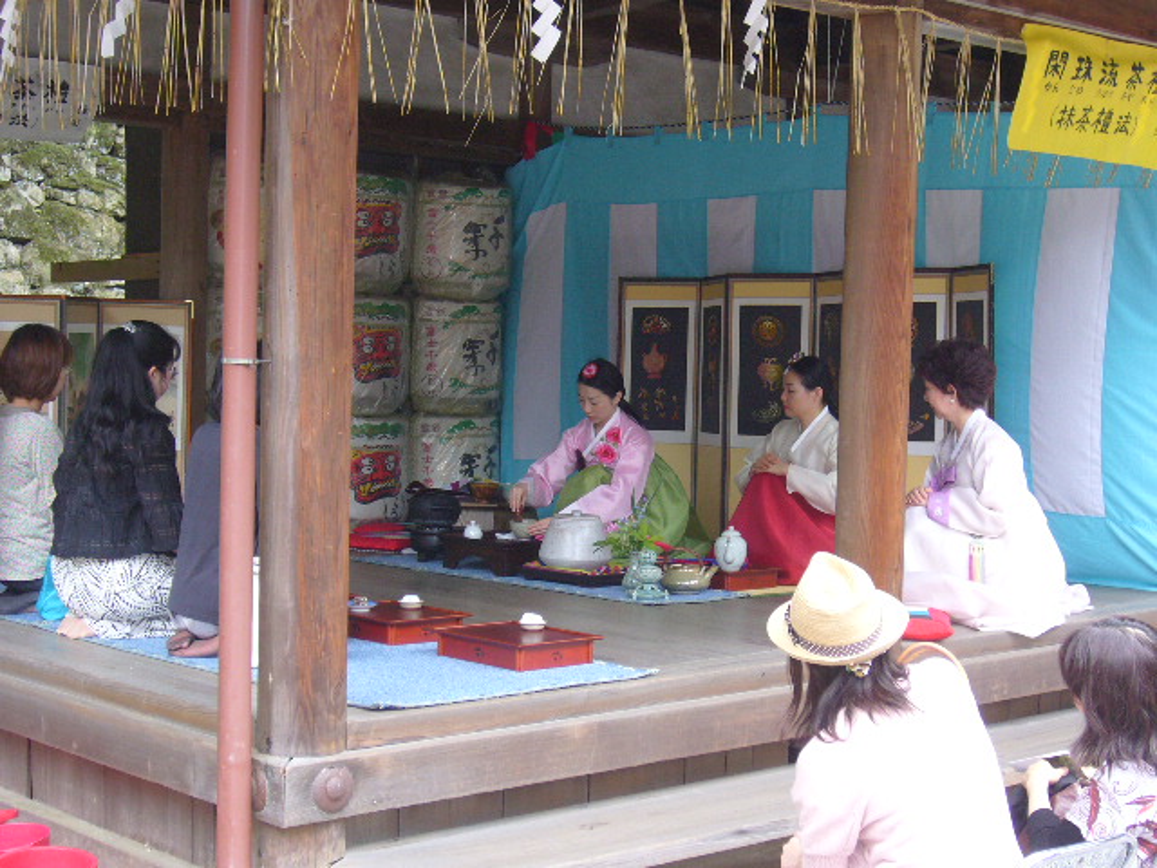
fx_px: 2005
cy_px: 434
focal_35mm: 60
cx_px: 578
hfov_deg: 32.2
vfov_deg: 24.4
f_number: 3.6
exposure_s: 1/60
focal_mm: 9.9
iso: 100
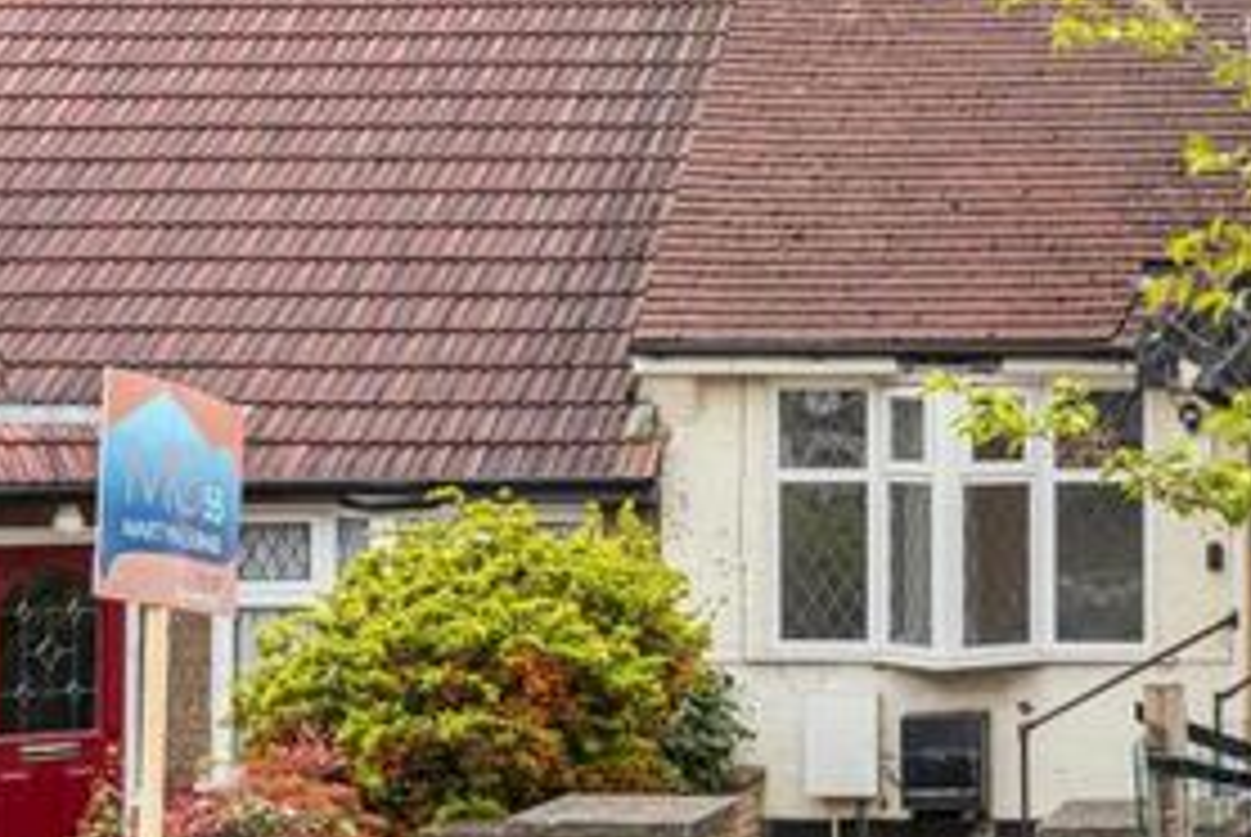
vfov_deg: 15.6
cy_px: 378
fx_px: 3061
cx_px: 1332
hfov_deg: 22.0
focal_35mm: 88
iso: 800
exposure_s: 1/400
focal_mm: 35
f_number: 7.1
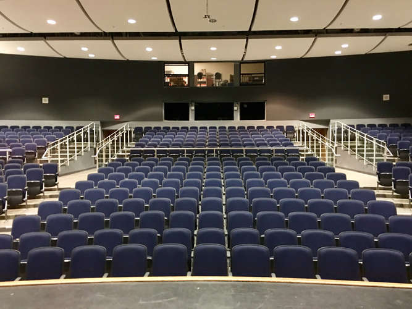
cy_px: 154
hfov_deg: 61.7
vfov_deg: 48.2
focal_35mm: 29
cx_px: 206
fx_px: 345
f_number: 2.2
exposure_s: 1/4
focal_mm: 4.15
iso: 125
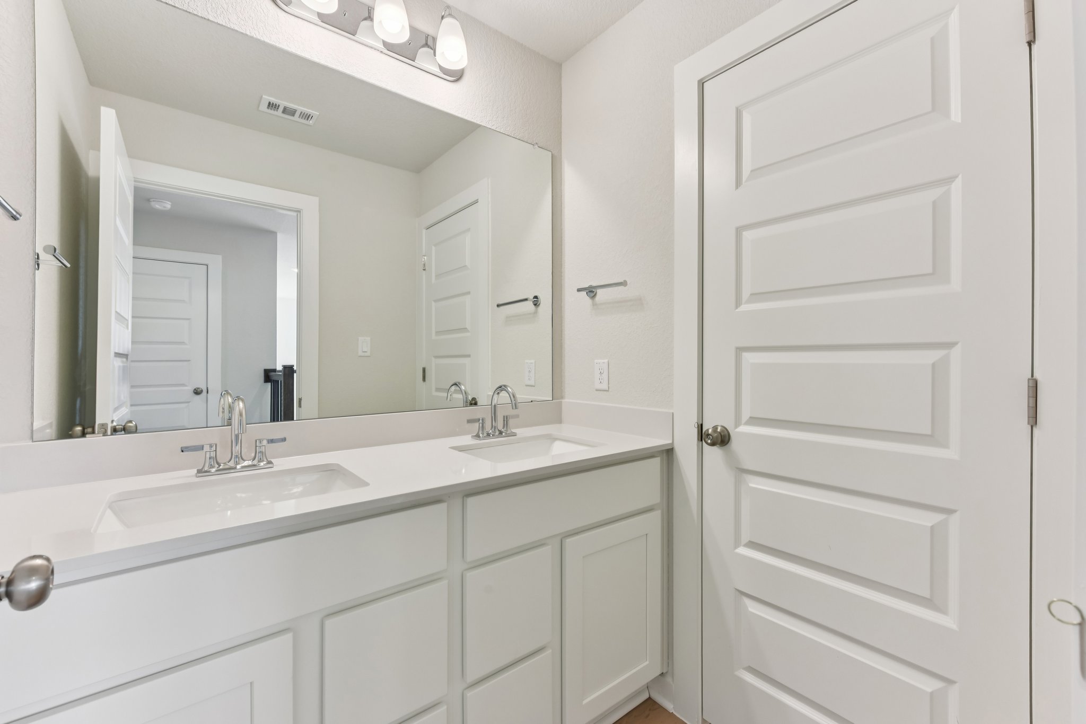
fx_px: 453
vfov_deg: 77.3
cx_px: 543
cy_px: 362
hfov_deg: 100.4
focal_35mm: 15
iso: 400
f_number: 8
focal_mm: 15
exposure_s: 1/40
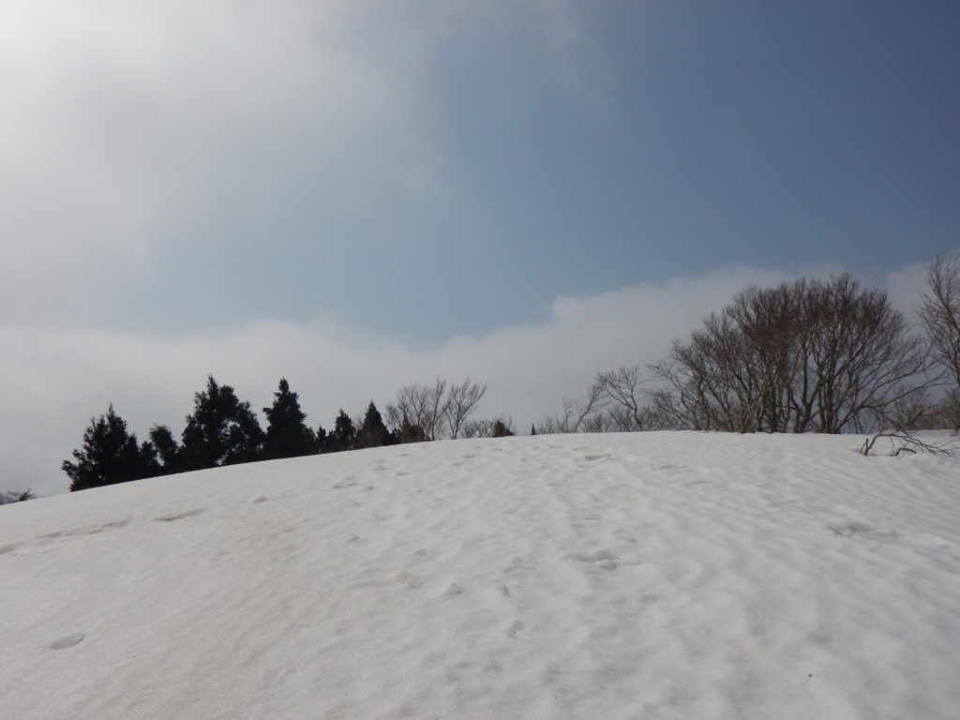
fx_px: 666
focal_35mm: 24
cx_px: 480
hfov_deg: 71.6
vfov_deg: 56.8
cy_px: 360
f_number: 8.2
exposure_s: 1/1000
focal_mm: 4.3
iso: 125
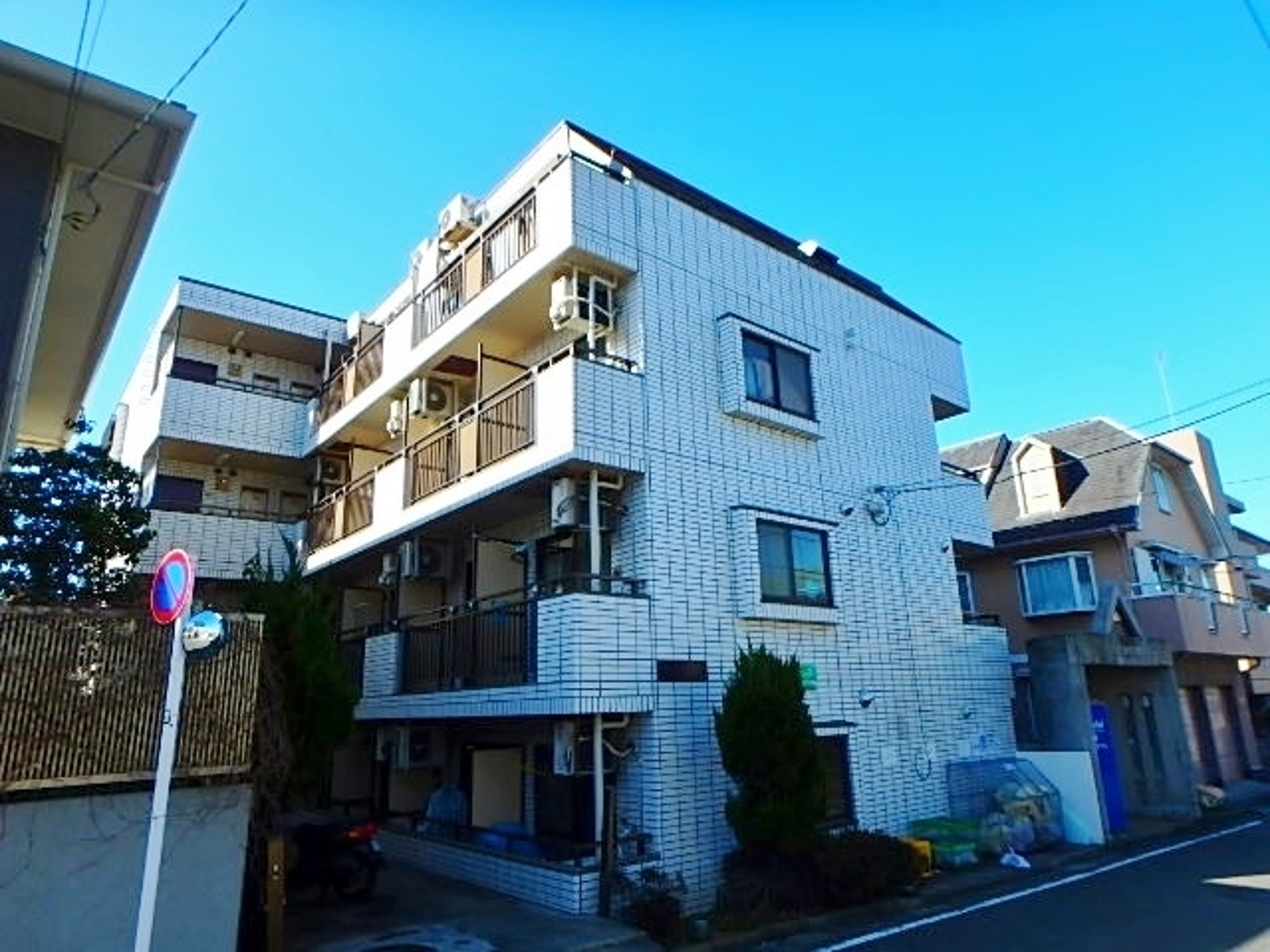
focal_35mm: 21
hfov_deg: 79.0
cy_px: 476
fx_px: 770
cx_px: 635
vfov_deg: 63.4
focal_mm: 3.7
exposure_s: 1/800
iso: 125
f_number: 3.5
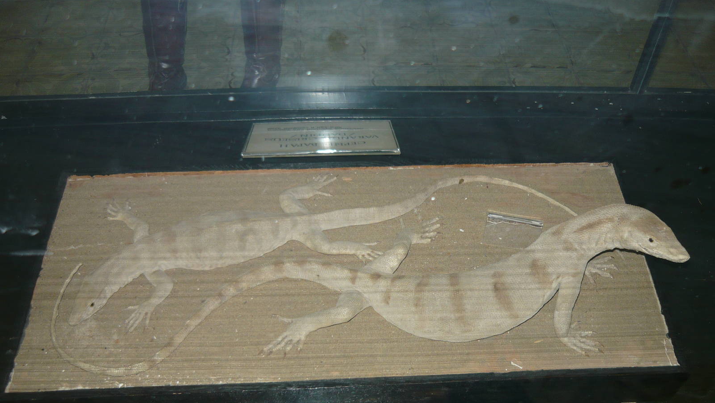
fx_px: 683
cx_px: 358
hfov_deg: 55.3
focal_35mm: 36
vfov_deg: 32.6
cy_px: 268
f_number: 2.8
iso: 100
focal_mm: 5.5
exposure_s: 1/30
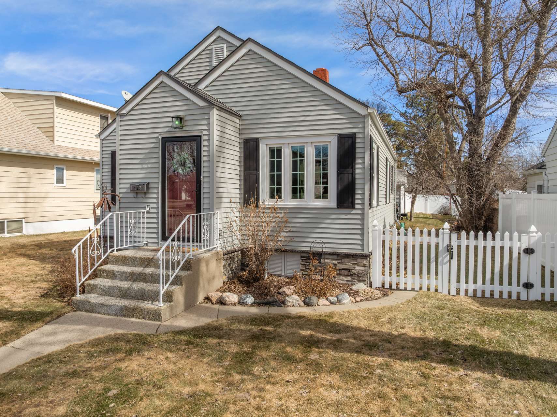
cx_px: 278
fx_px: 386
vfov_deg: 56.8
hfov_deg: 71.6
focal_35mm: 24
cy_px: 208
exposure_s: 1/320
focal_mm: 12.29
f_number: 7.1
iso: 100
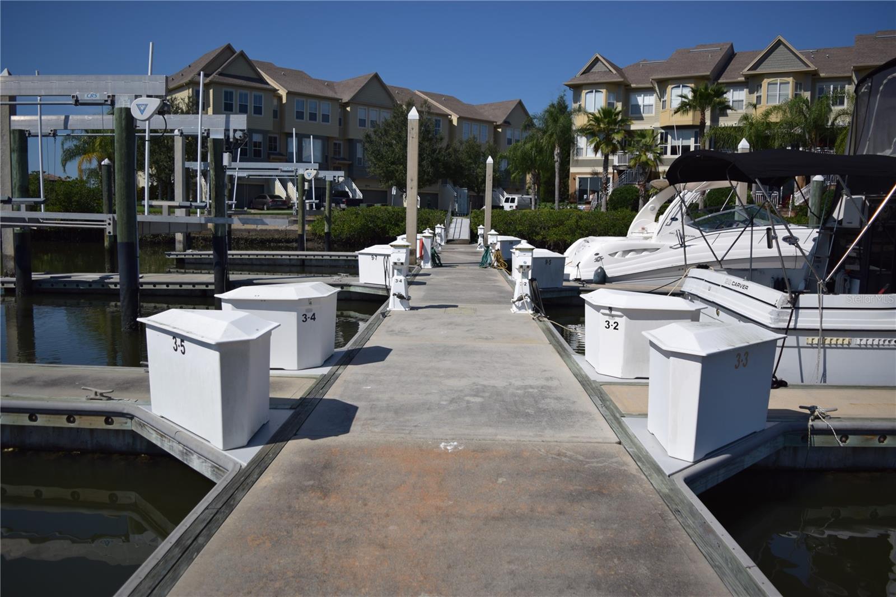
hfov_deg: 67.4
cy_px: 298
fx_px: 672
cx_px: 448
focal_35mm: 27
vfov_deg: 47.9
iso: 140
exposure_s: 1/4000
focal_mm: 18
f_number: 3.5
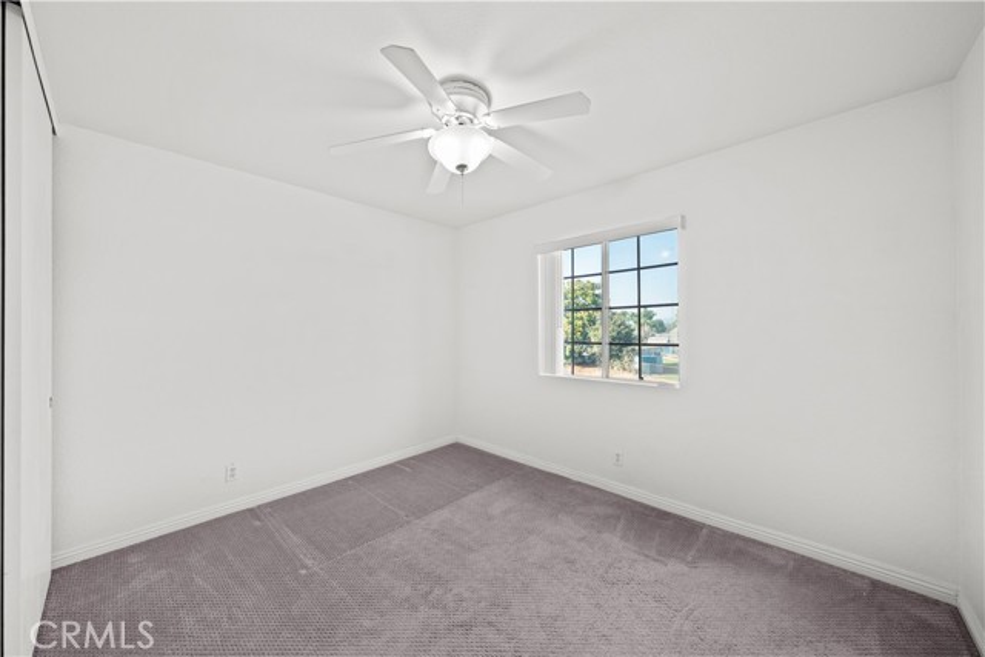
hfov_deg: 108.3
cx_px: 492
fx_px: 356
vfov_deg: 85.5
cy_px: 328
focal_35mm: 13
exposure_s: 1/125
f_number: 4.5
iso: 800
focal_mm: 13
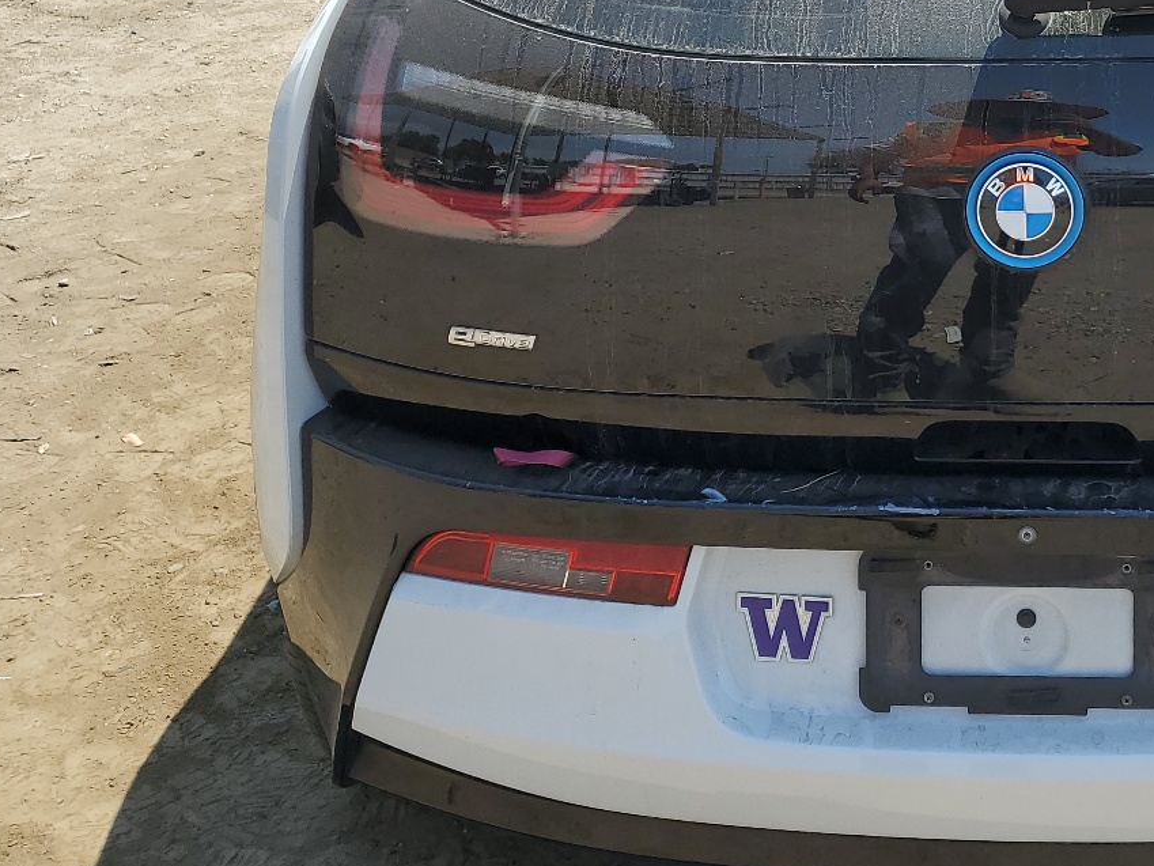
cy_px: 147
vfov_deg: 28.9
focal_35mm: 49
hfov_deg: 37.2
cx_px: 965
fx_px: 1634
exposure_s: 1/2000
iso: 50
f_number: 1.5
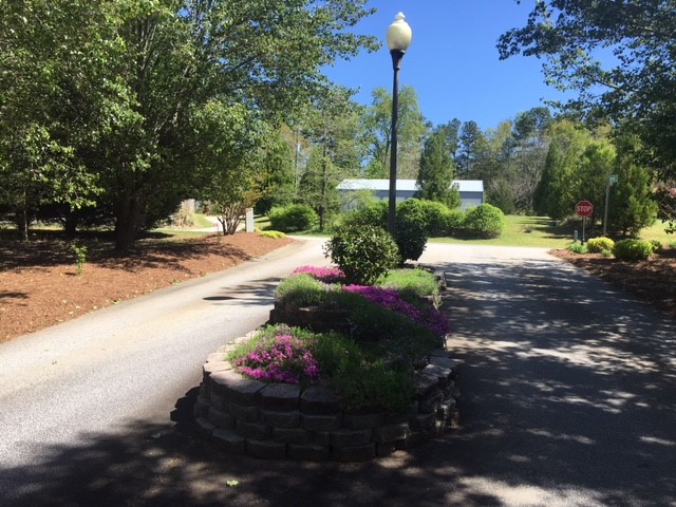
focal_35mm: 29
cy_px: 254
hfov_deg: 61.7
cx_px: 338
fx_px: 566
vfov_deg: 48.2
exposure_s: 1/874
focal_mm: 4.15
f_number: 2.2
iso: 25
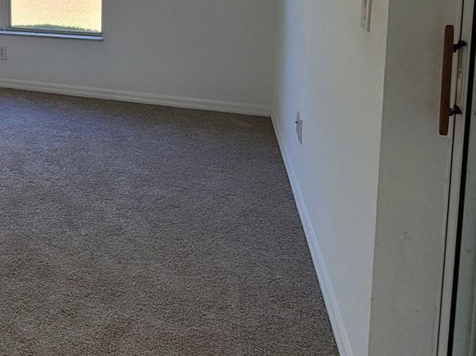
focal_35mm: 36
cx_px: -23
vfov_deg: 35.1
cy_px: -16
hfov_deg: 42.6
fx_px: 495
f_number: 2.2
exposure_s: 1/123
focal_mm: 2.2
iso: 50
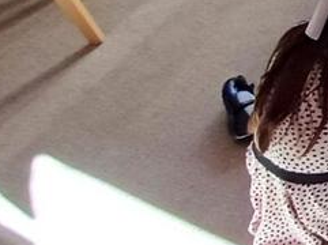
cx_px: 810
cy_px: -53
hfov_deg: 14.1
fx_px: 842
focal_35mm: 89
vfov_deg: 15.9
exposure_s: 1/50
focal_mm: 1.64
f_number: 2.2
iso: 100
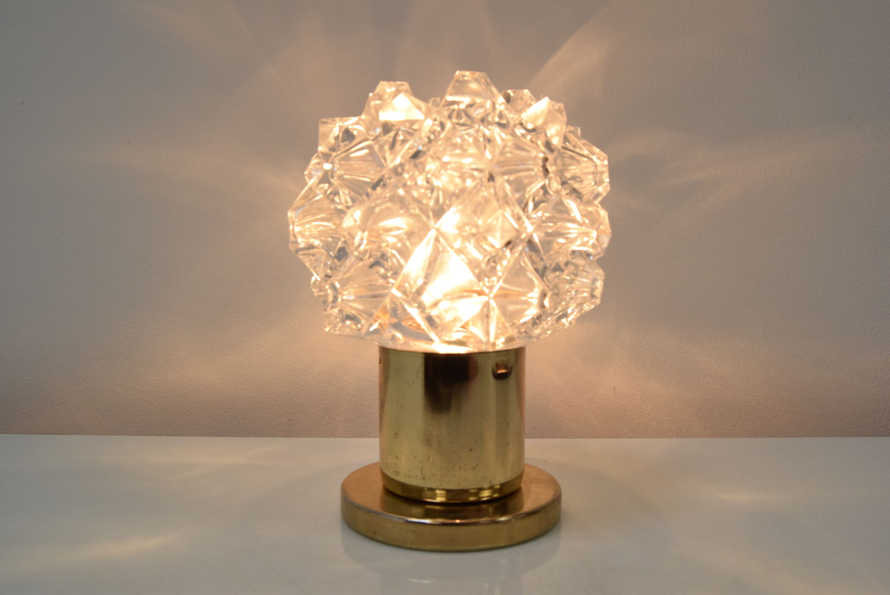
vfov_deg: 43.7
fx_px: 742
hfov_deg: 61.9
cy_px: 298
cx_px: 445
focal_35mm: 30
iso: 1600
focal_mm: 20
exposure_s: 1/250
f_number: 8
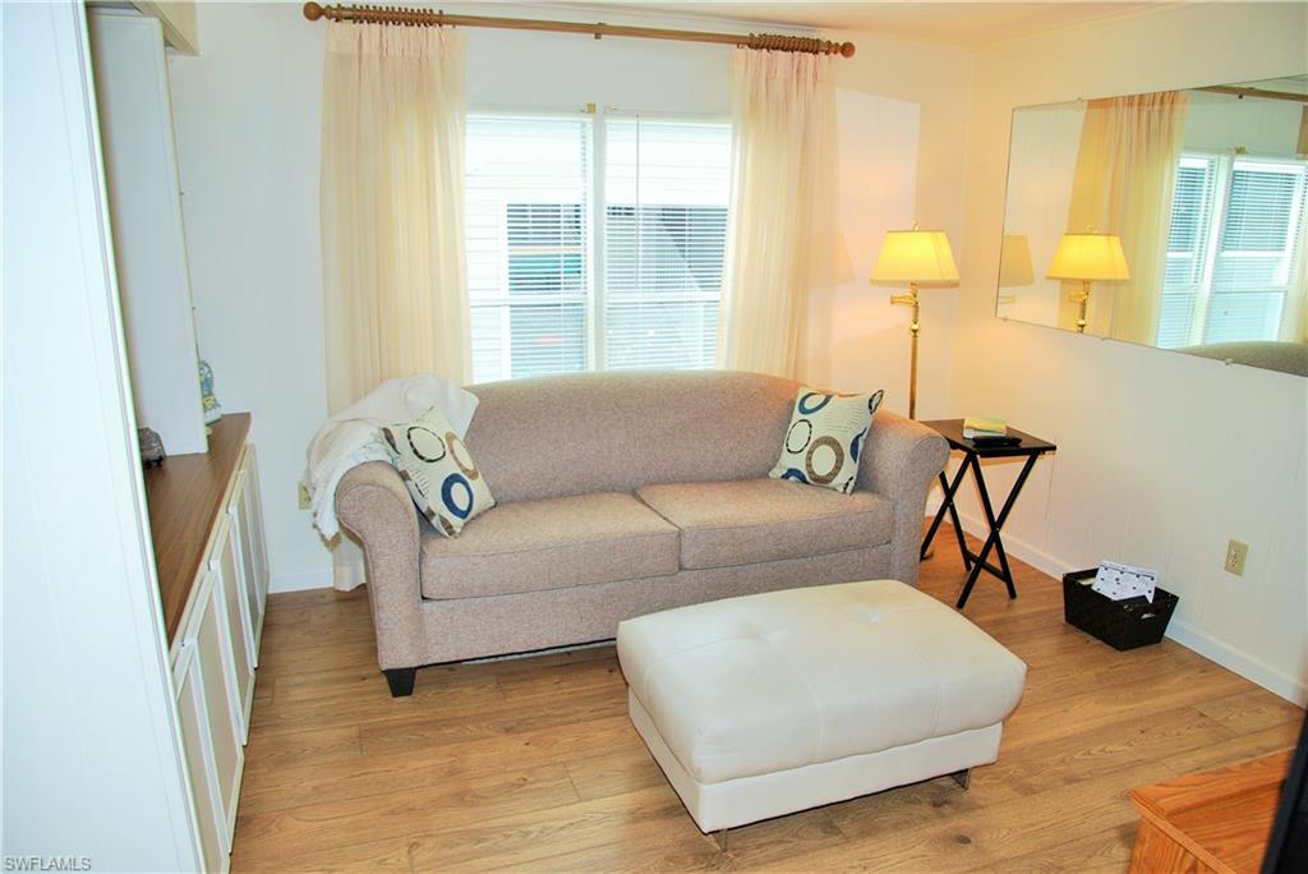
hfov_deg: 73.7
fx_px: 872
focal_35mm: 24
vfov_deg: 53.2
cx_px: 654
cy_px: 437
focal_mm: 16
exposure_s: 1/60
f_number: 4
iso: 200
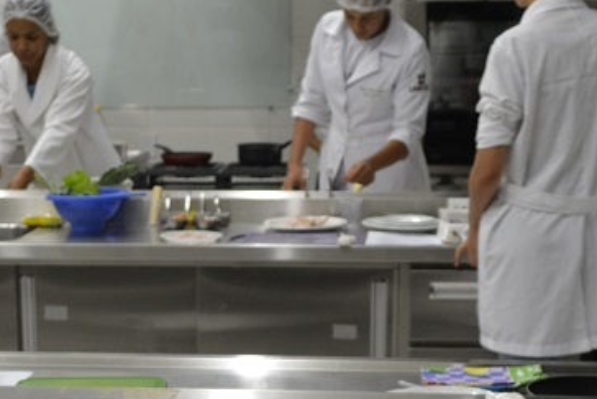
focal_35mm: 89
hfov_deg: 22.9
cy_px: 419
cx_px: 271
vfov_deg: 15.1
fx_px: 1476
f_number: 3.5
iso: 640
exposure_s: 1/30
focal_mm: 18
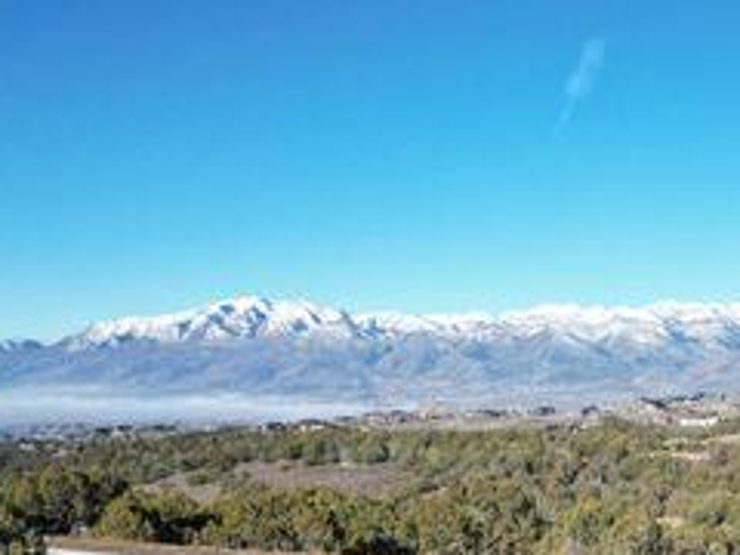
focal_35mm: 50
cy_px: 399
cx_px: 586
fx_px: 1069
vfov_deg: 28.8
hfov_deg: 36.9
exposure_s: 1/2500
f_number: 1.7
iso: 120
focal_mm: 6.72
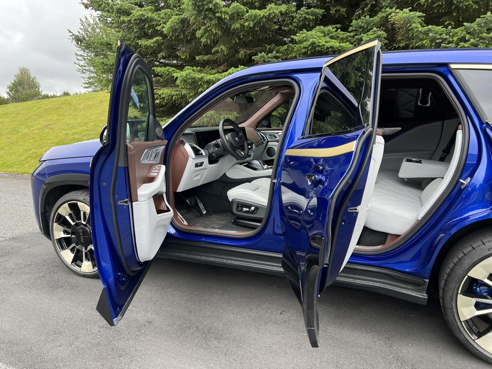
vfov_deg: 53.1
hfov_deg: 67.3
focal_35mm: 26
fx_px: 370
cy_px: 184
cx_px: 246
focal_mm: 5.7
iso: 40
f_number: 1.5
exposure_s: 1/281
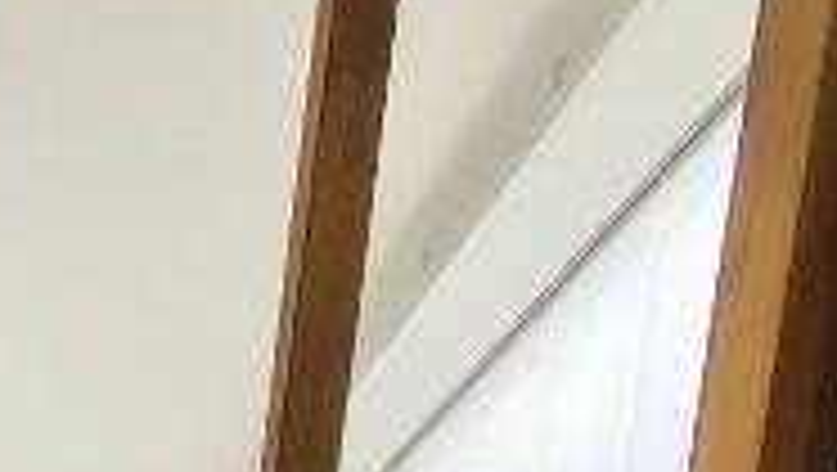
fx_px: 1733
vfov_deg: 11.7
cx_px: -1269
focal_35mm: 78
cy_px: 1236
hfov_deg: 14.3
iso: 50
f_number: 2.2
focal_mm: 2.2
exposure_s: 1/437
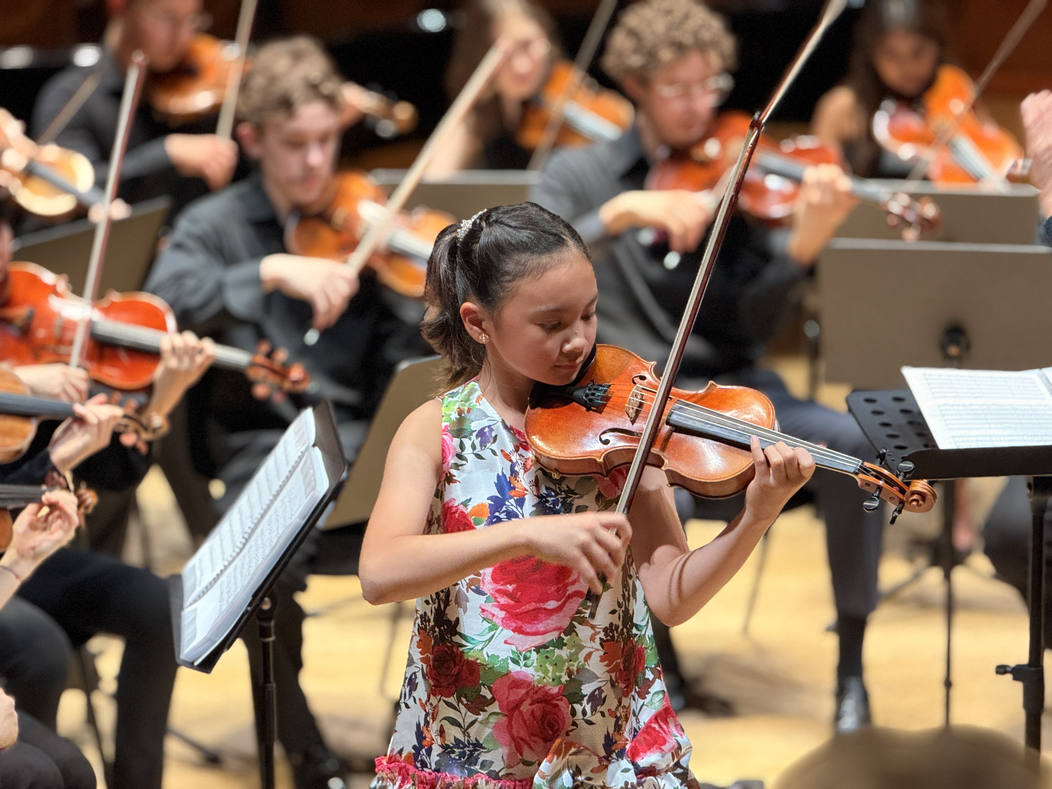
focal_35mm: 120
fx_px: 3647
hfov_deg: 16.4
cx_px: 526
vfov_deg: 12.3
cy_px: 394
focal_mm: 15.66
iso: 500
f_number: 2.8
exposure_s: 1/49
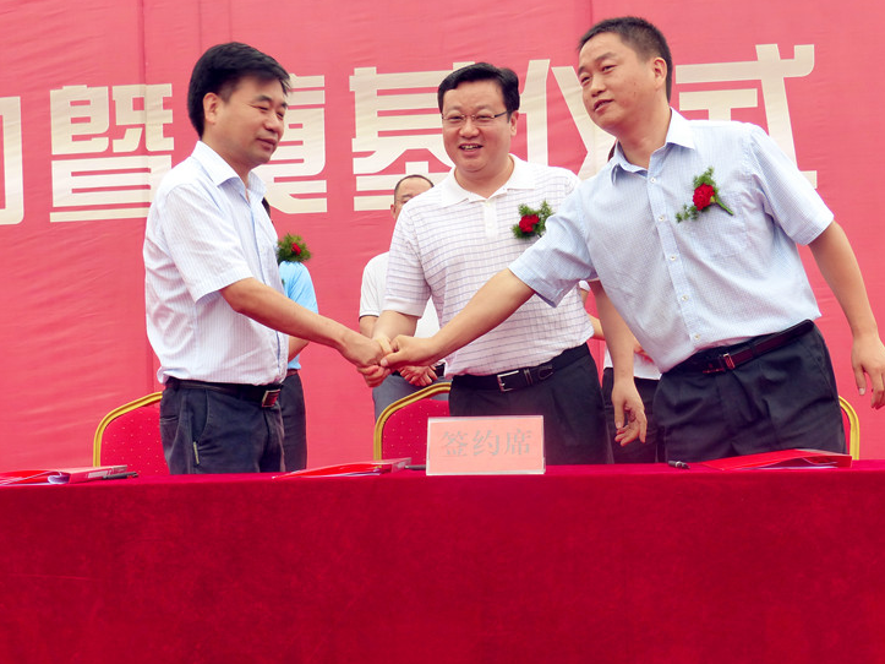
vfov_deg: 26.0
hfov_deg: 34.4
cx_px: 441
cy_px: 398
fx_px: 1431
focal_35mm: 56
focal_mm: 8.1
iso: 160
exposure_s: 1/100
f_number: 3.5
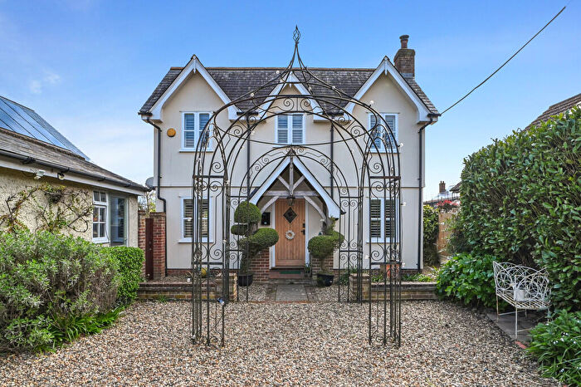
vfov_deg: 81.2
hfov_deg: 104.3
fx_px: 226
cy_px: 194
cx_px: 290
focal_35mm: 14
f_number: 8
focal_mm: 14
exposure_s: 1/640
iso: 500
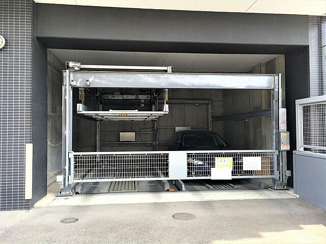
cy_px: 122
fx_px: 273
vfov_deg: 48.2
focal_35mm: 29
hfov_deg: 61.7
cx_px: 163
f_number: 2.2
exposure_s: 1/127
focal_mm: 4.15
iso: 25
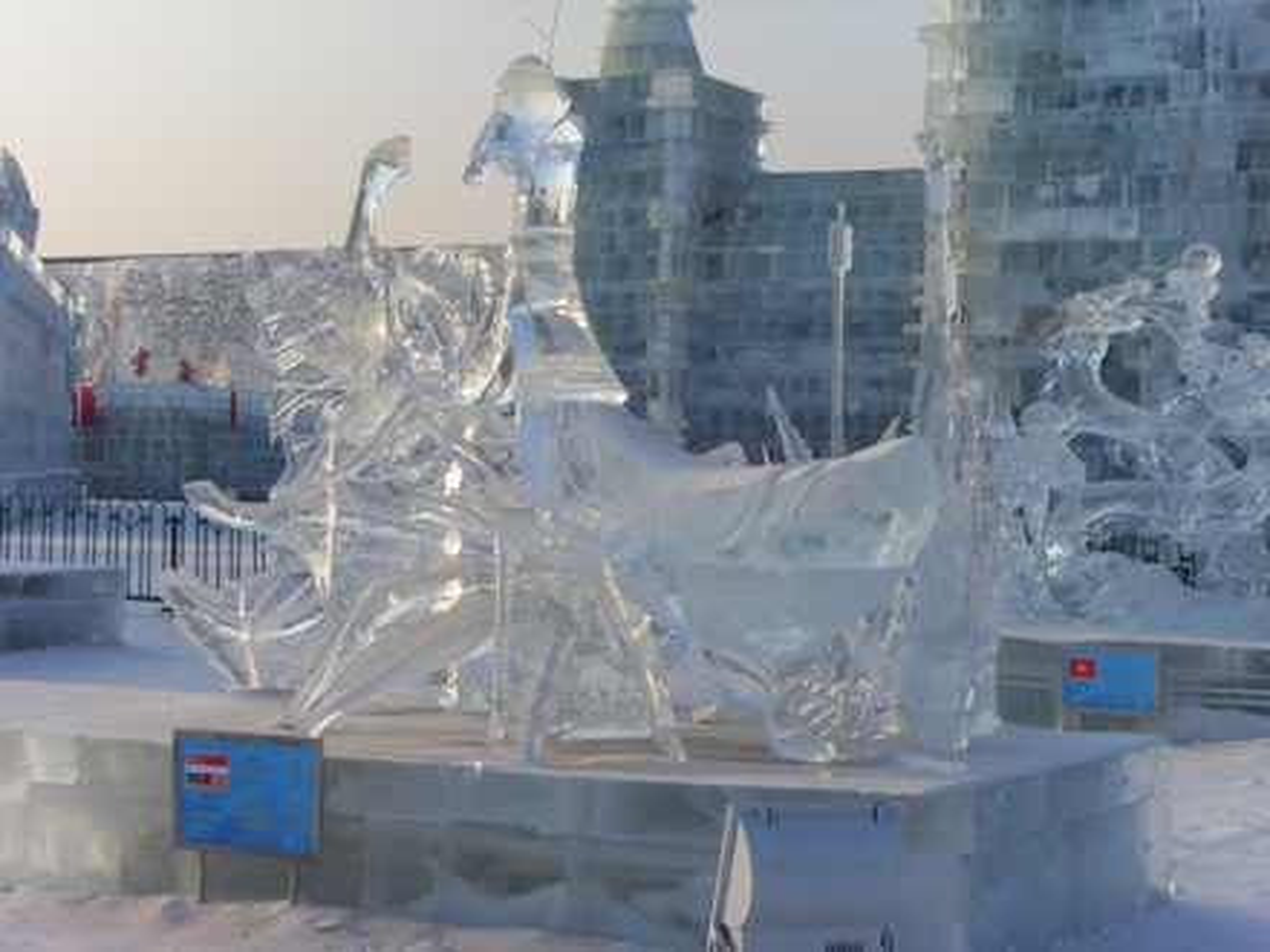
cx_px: 635
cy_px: 476
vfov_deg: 21.0
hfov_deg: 27.8
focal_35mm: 70
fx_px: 2568
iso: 80
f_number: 4
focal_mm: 11.8
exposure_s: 1/500
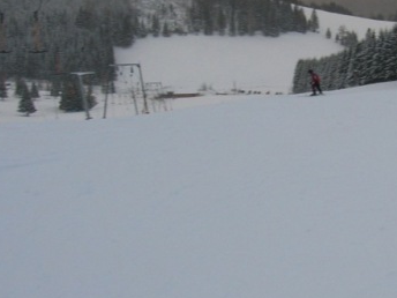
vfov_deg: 18.6
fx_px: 906
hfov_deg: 24.2
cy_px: 85
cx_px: 339
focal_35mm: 79
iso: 50
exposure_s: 1/48.7
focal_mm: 5.7
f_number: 4.9
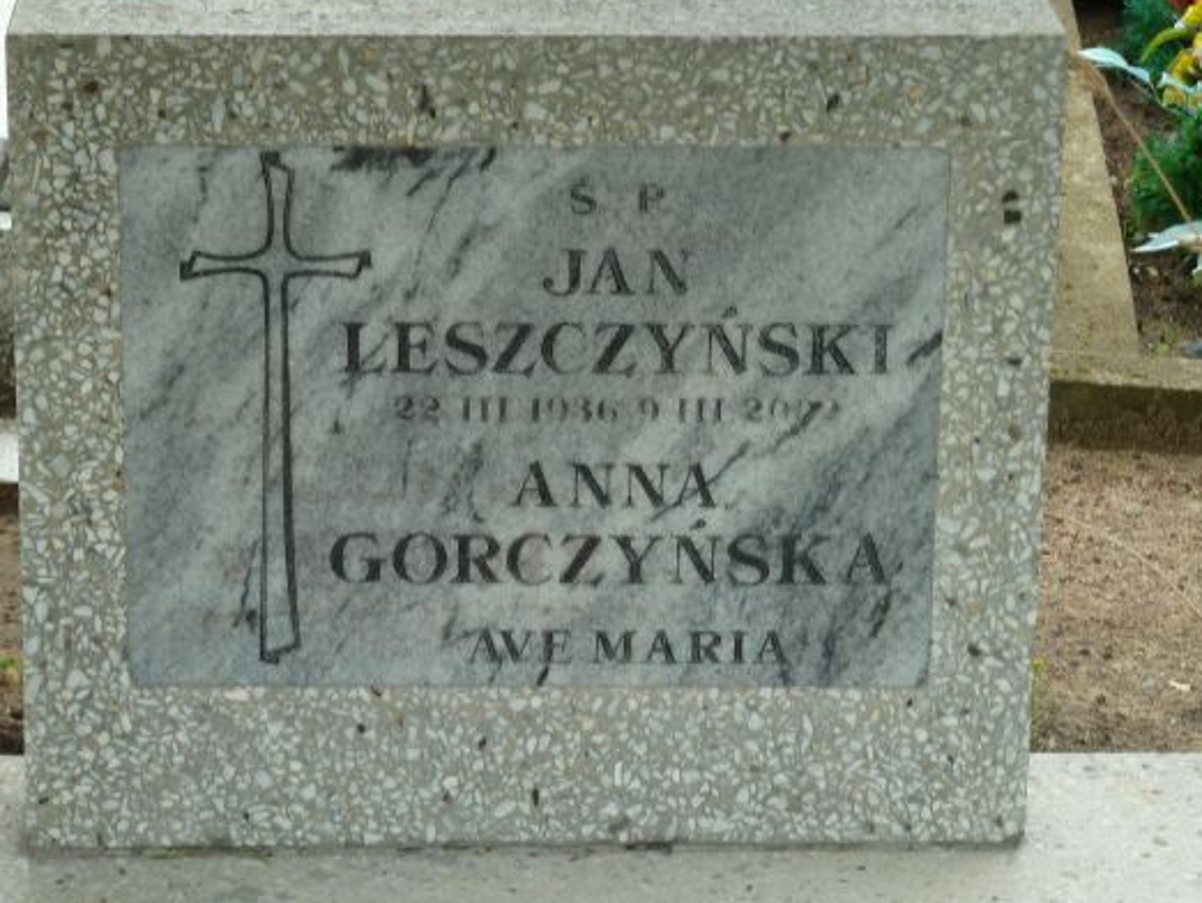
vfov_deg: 10.9
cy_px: 491
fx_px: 4725
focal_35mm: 136
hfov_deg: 14.5
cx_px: 553
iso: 100
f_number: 4.4
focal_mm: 18.2
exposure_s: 1/50
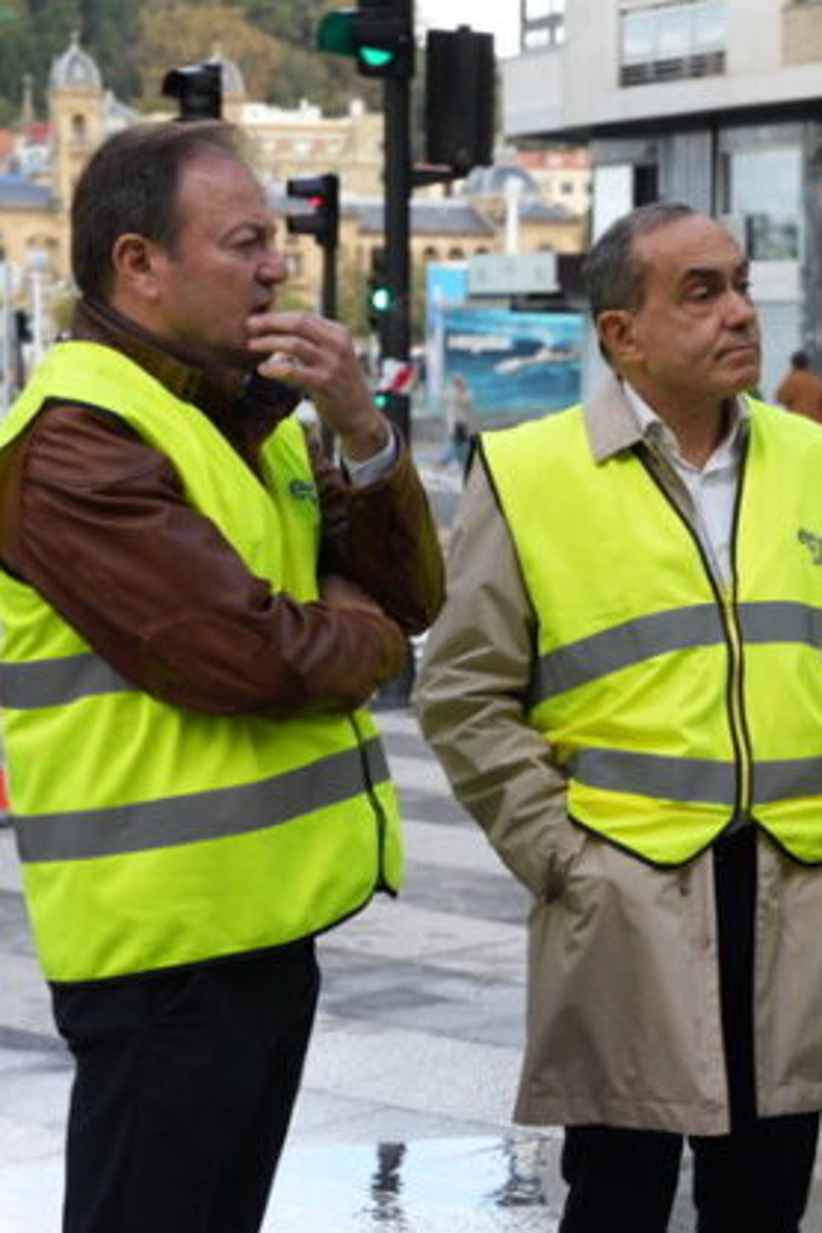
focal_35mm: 117
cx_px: 837
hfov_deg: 11.6
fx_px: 4007
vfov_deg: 17.5
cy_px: 615
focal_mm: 70
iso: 400
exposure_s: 1/250
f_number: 6.3
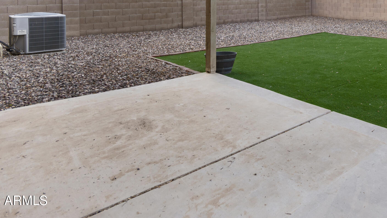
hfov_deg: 61.6
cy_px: -9
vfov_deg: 36.5
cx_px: 316
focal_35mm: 28
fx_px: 287
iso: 100
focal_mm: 10
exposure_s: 1/25
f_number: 8
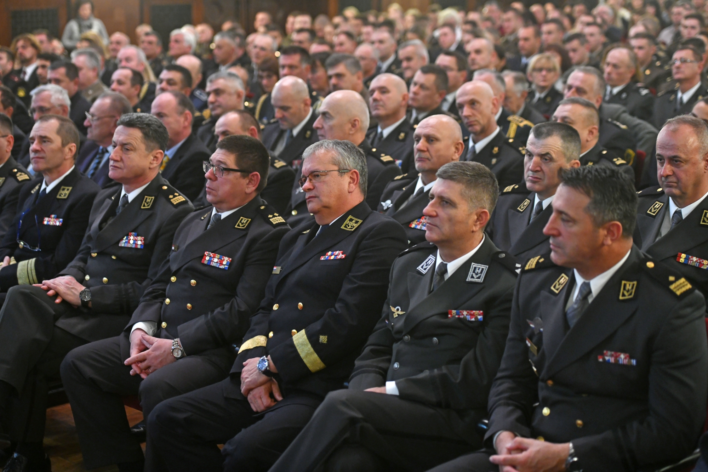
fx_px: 1376
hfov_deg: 28.8
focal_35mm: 70
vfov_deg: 19.5
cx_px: 354
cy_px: 236
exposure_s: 1/80
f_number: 2.8
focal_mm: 70
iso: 2000
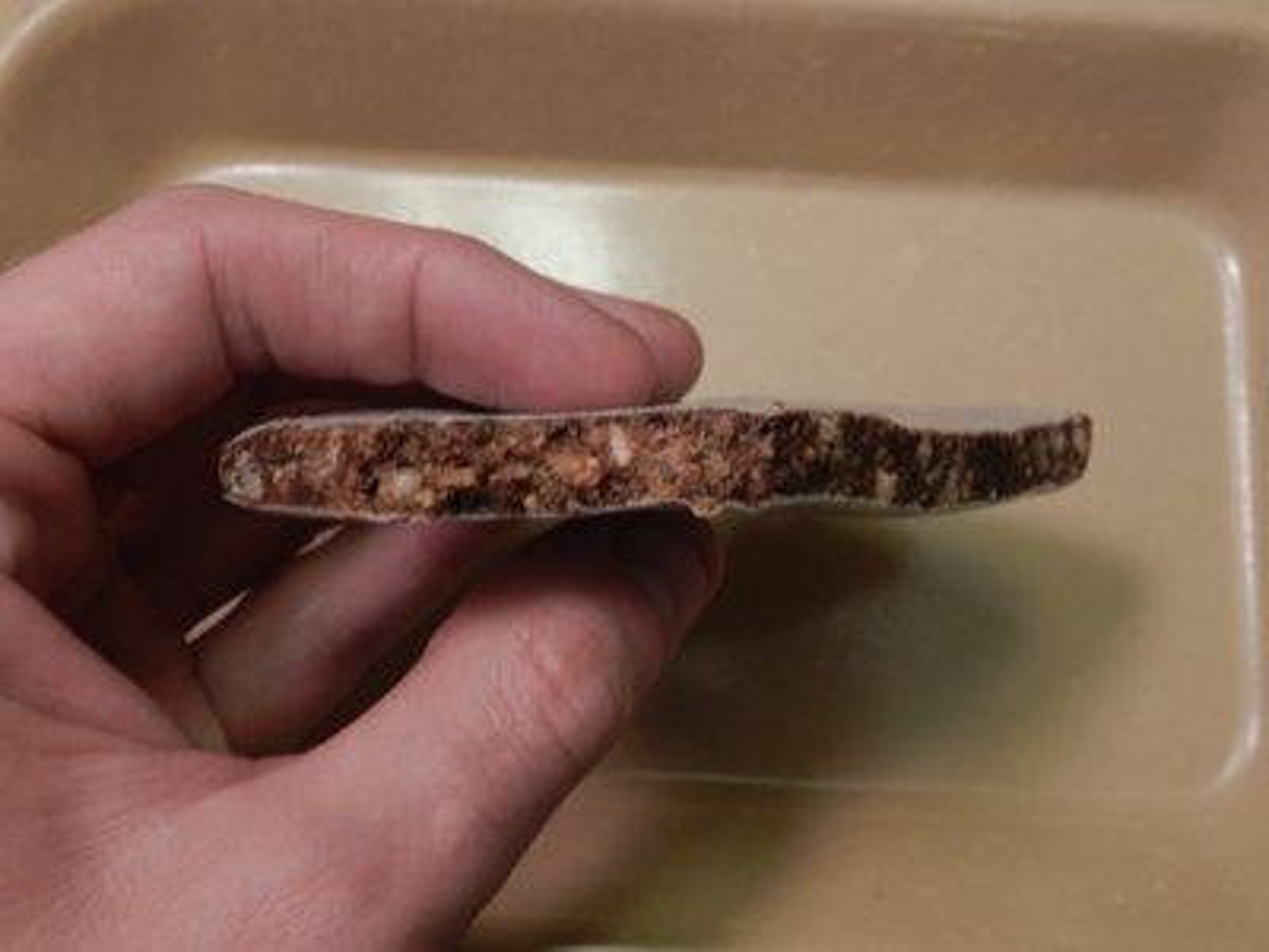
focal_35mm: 38
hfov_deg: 49.0
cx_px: 634
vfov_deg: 37.7
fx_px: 1393
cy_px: 476
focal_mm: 6.7
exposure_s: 1/10
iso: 400
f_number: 4
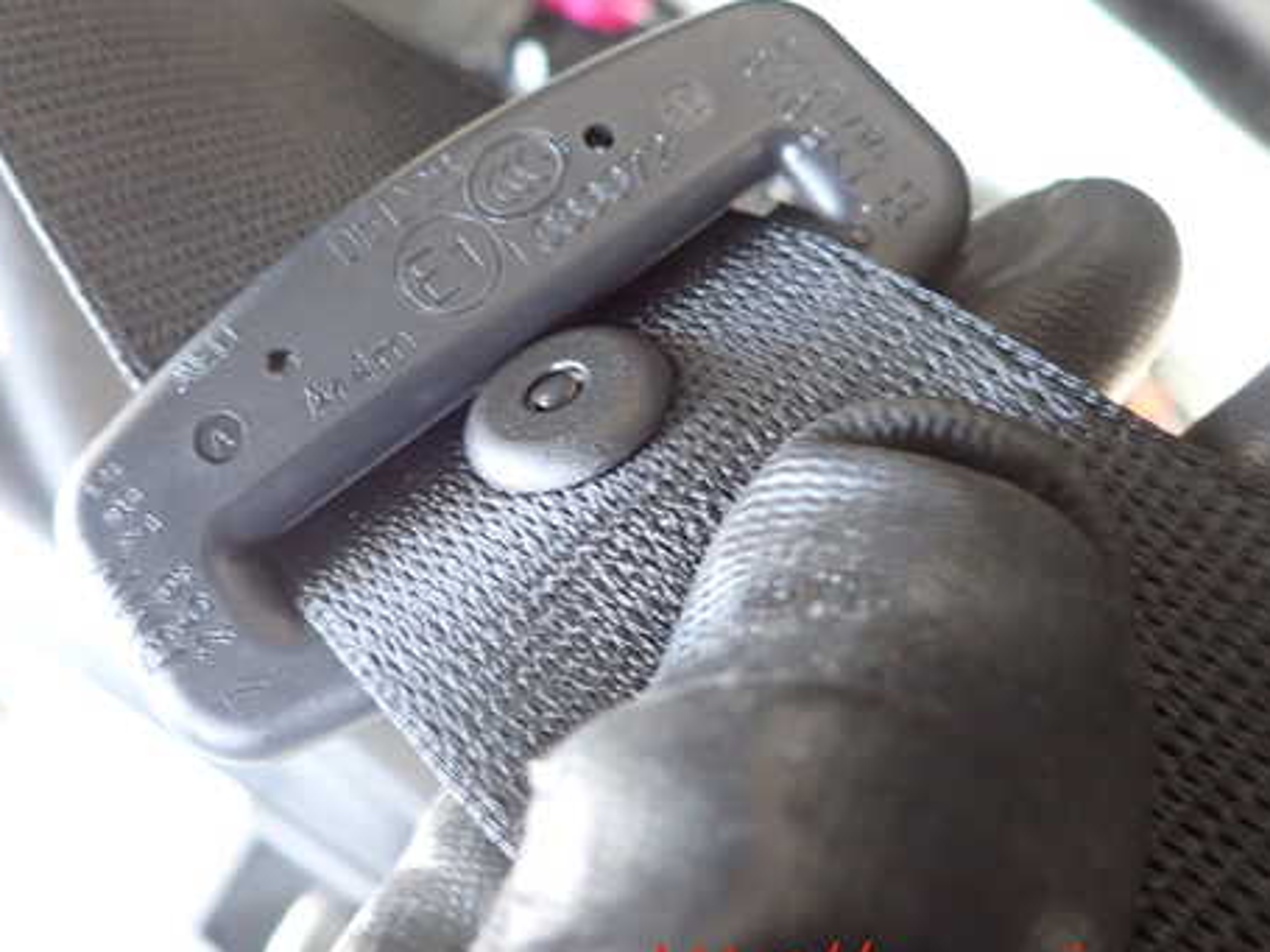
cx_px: 449
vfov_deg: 42.7
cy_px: 380
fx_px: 1210
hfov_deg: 54.5
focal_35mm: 33
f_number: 2
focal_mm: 4.5
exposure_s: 1/30
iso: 250
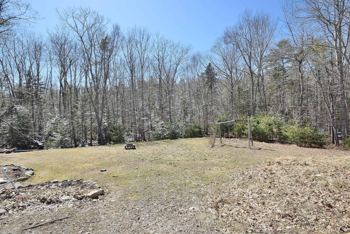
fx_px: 156
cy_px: 110
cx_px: 184
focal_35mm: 16
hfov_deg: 96.7
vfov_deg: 73.7
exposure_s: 1/200
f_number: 9
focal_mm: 10
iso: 100
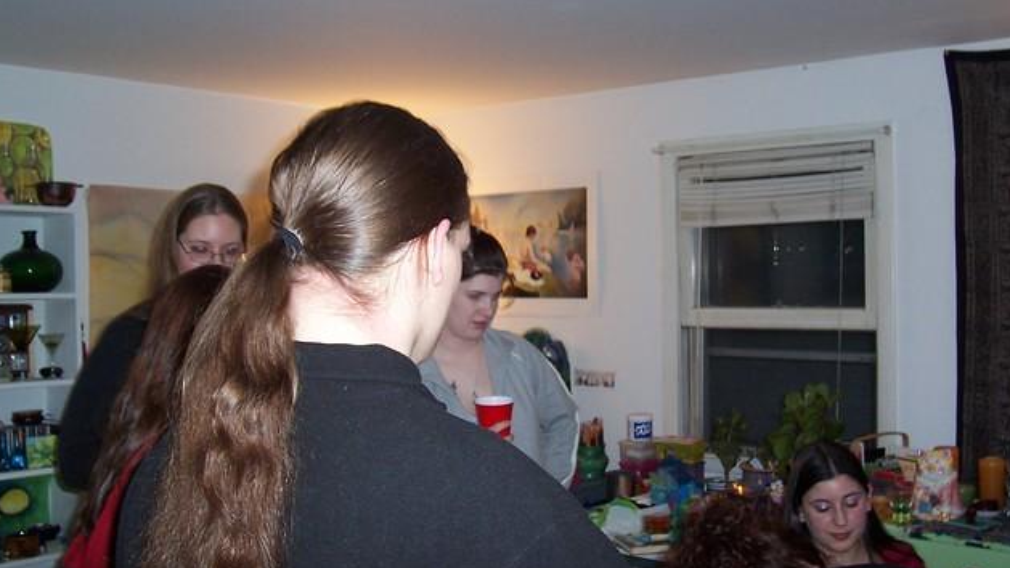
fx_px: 1098
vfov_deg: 29.0
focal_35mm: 41
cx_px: 501
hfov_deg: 49.4
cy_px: 279
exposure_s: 1/60
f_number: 2.8
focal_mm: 5.6
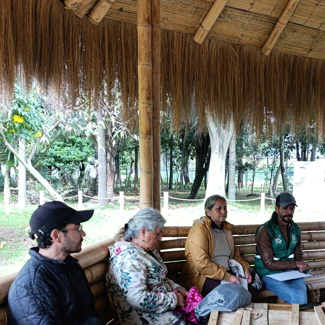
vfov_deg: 35.0
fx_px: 499
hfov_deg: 35.7
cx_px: 216
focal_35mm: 47
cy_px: 255
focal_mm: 6.14
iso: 250
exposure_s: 1/120
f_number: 1.6
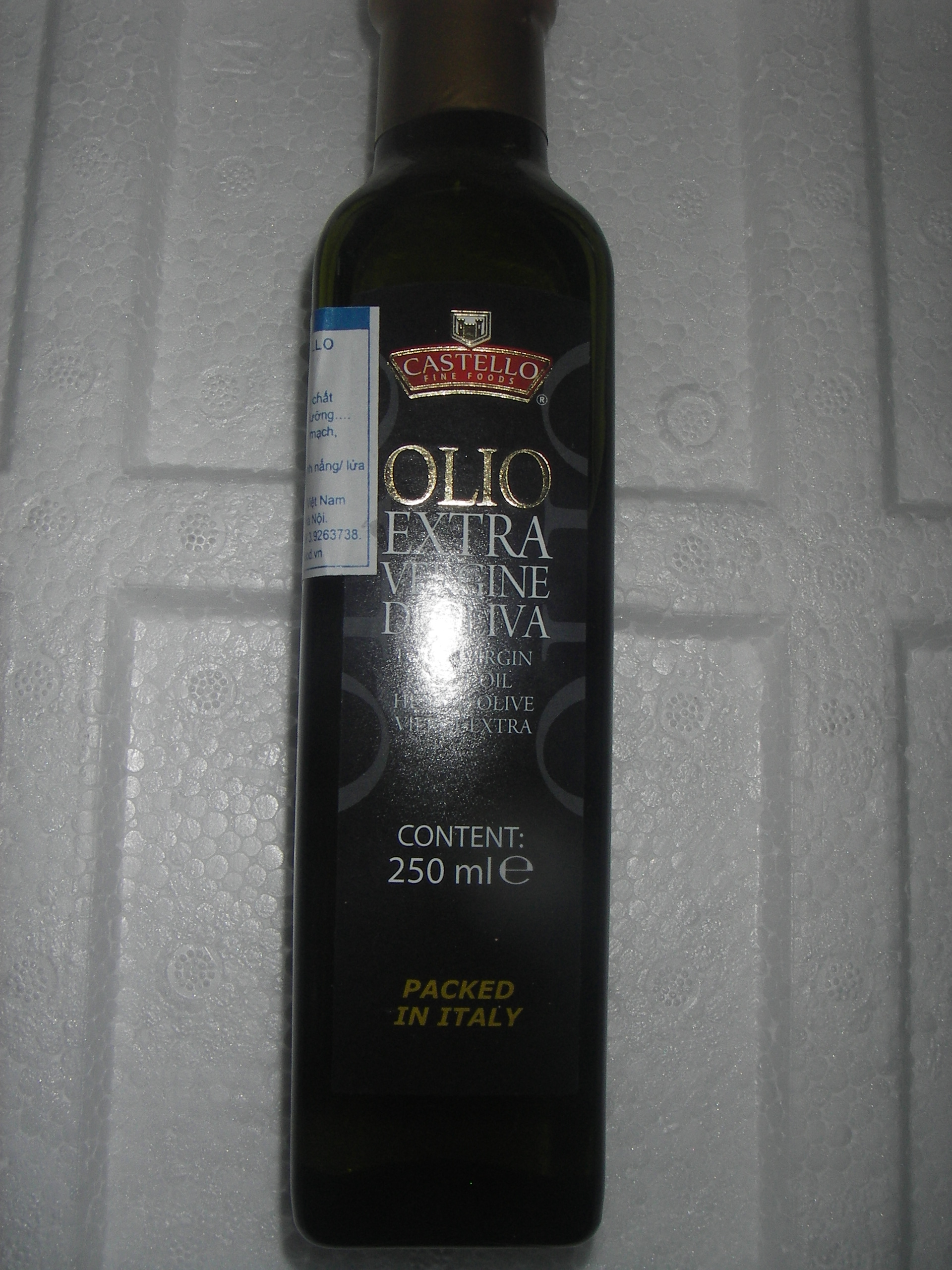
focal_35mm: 38
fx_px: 1393
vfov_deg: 49.0
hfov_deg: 37.7
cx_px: 476
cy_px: 635
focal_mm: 6.3
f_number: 6.6
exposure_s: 1/30
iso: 50
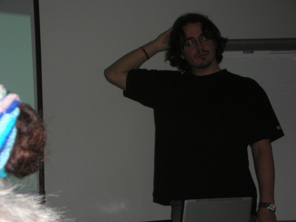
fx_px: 898
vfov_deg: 14.1
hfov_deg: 18.7
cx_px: 148
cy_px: 111
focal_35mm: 105
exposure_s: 1/120
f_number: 5.4
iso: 200
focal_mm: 17.4
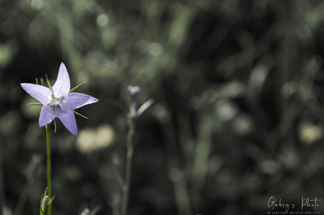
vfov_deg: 16.5
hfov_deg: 24.6
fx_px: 742
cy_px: 108
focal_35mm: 82
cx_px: 162
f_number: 8
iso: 200
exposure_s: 1/320
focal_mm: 55
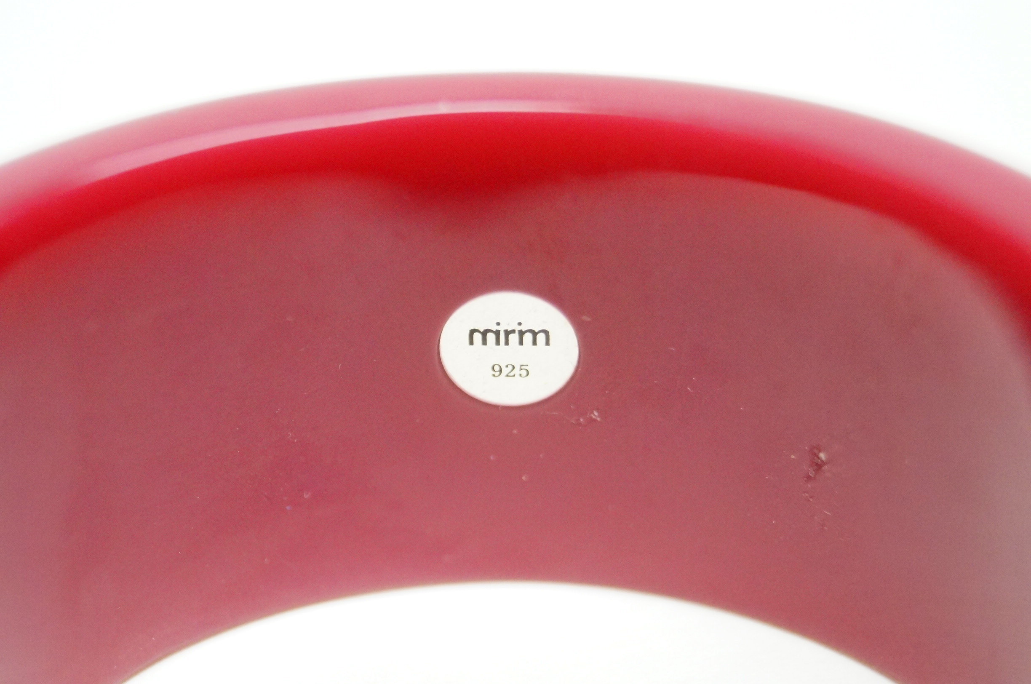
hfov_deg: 24.7
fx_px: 2359
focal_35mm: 82
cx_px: 516
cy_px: 342
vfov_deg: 16.5
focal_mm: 55
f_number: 5.6
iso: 3200
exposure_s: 1/80
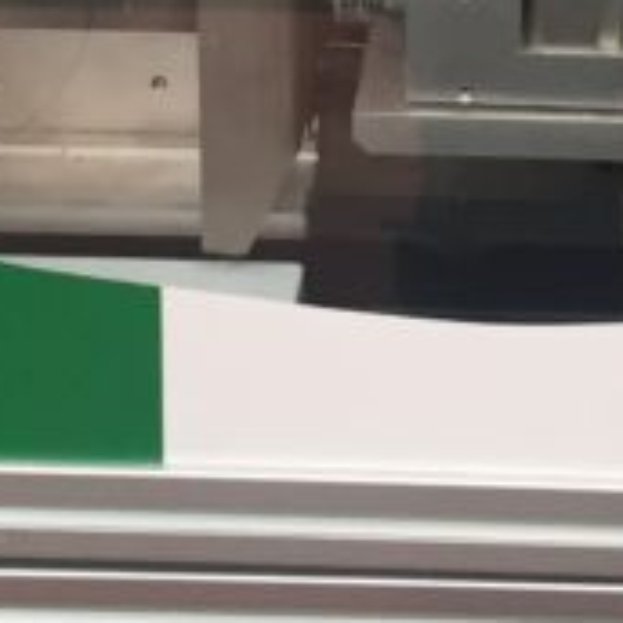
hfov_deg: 11.4
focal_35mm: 153
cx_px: 554
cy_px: -645
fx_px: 3115
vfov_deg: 10.5
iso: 40
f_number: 2.2
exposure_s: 1/33
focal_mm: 4.15
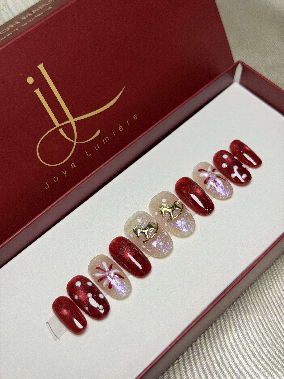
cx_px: 142
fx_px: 525
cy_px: 190
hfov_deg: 30.3
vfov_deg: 39.7
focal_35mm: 48
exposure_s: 1/100
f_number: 1.78
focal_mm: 6.76
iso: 80
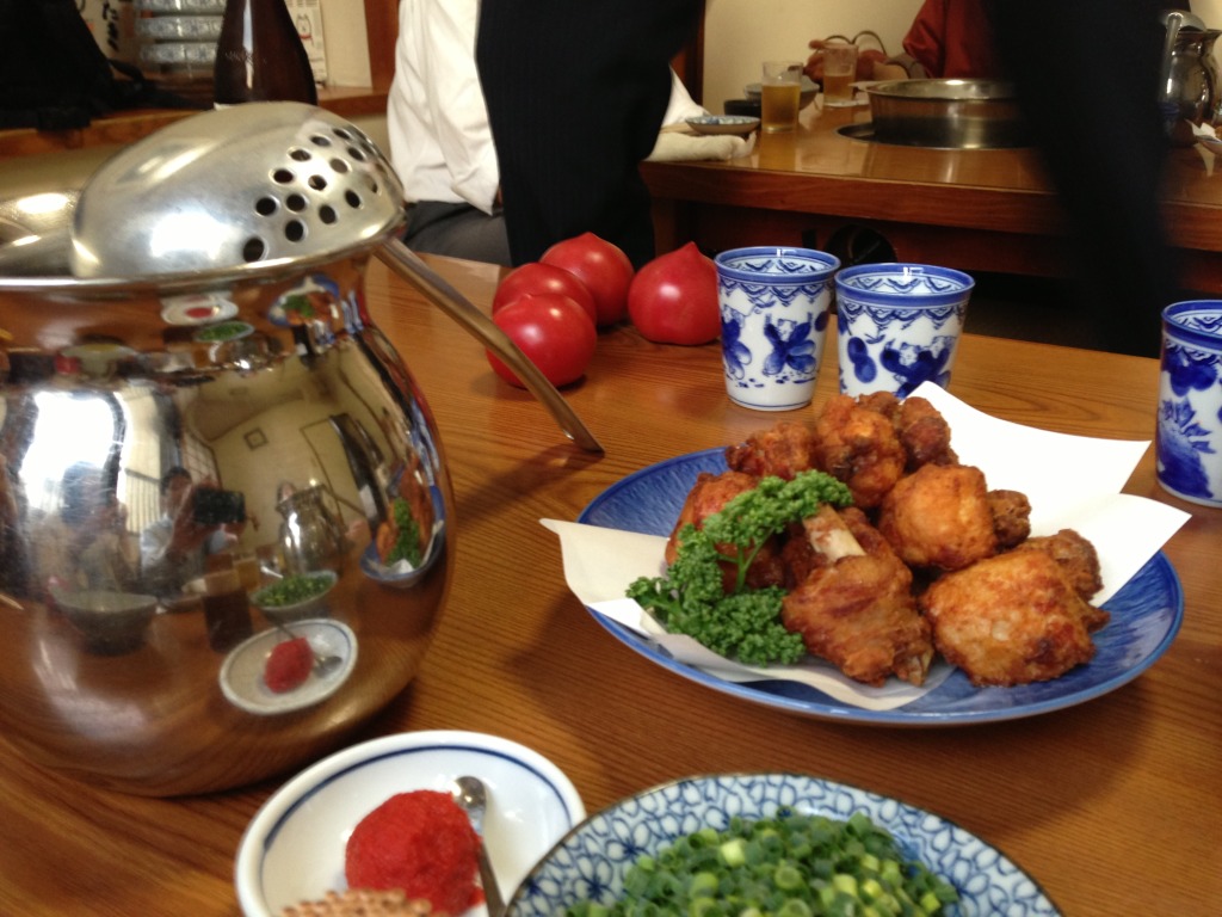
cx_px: 611
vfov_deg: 42.9
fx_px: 1165
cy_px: 458
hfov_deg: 55.4
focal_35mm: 33
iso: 100
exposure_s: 1/20
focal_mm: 4.13
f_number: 2.4
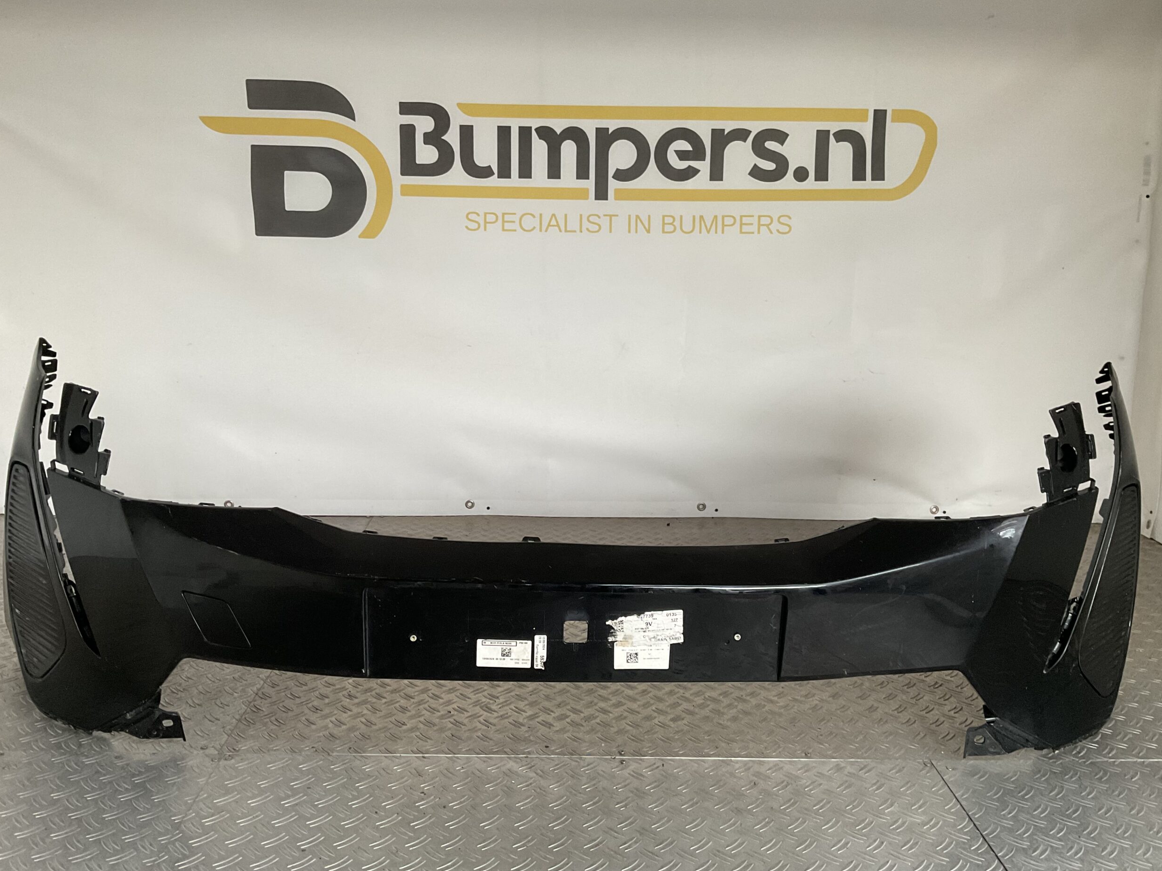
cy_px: 450
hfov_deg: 60.0
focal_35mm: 30
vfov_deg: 46.8
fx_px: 1007
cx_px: 583
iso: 100
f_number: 1.8
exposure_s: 1/60
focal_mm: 3
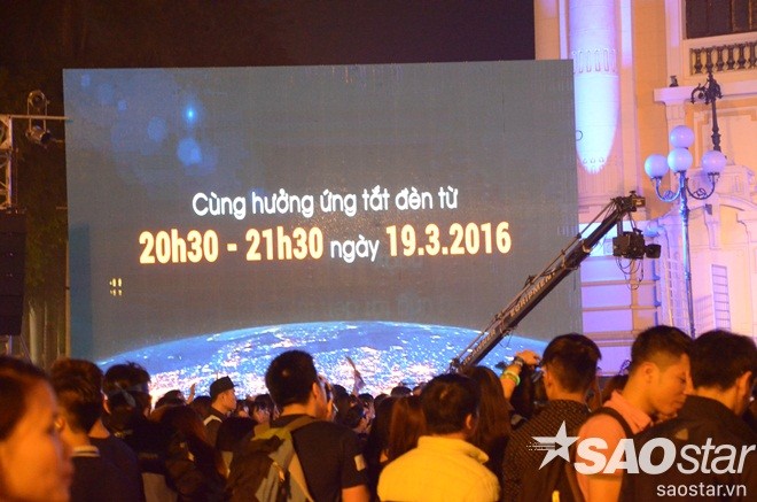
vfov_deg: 12.1
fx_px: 2360
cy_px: 251
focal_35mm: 112
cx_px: 378
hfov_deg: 18.2
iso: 5000
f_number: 5.3
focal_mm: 75
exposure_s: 1/30
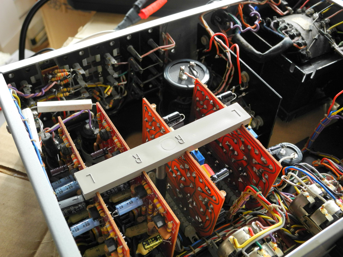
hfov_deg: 52.6
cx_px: 172
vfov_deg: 40.7
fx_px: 347
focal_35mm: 35
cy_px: 128
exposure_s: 1/60
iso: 220
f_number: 3.2
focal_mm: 7.4
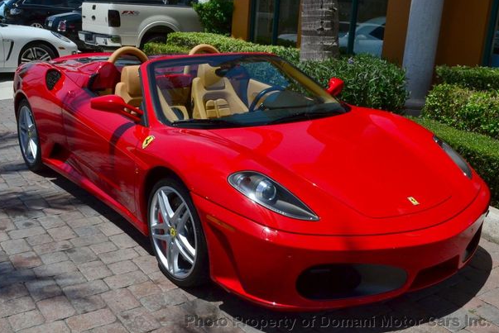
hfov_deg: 54.4
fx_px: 485
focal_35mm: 35
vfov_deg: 37.9
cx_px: 253
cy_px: 161
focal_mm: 22
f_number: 16
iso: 800
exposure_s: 1/1000
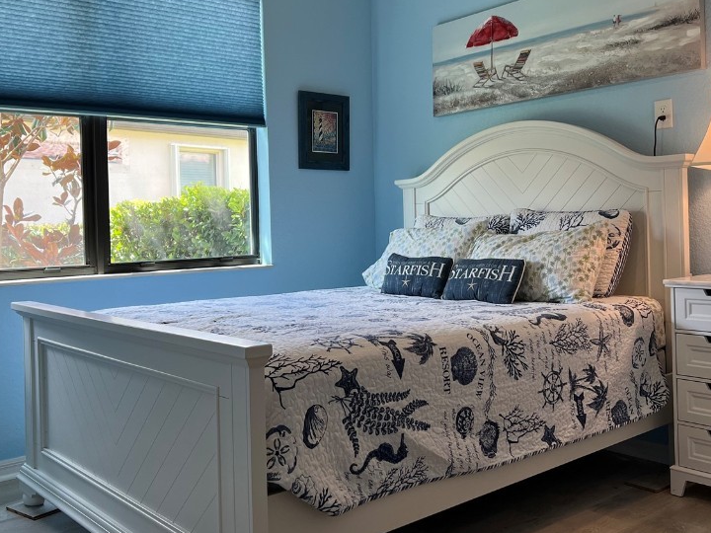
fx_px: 760
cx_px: 356
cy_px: 227
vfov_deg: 38.6
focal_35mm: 37
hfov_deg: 50.1
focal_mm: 5.7
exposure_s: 1/120
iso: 80
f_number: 1.5
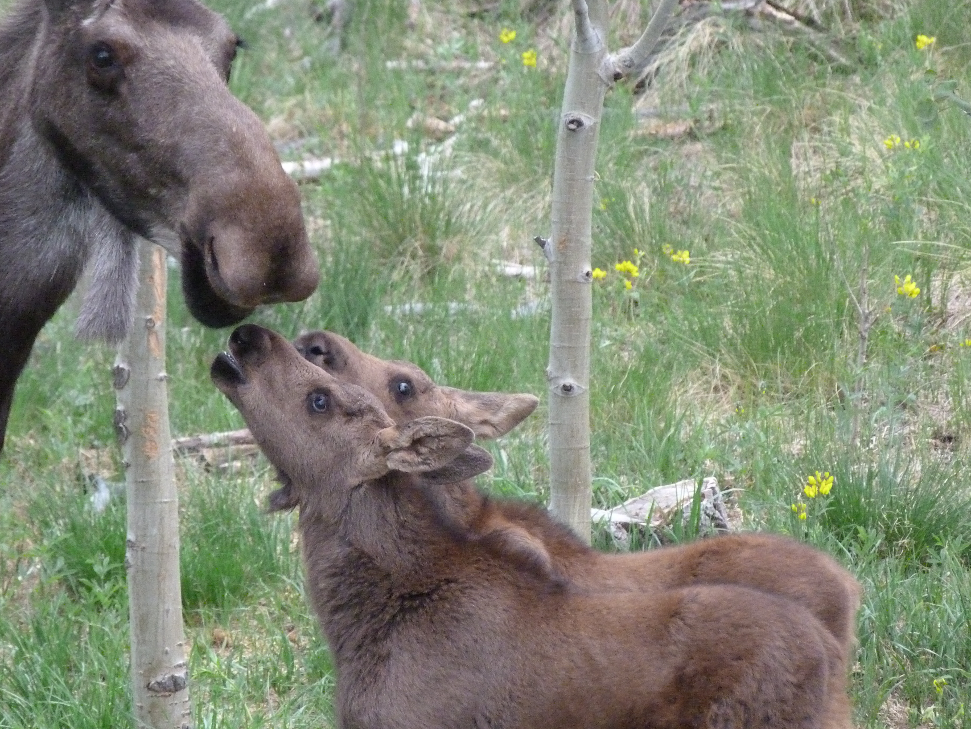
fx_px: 12258
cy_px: 307
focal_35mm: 437
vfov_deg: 3.4
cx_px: 398
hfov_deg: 4.5
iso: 800
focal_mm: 66.3
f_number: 4.2
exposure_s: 1/160
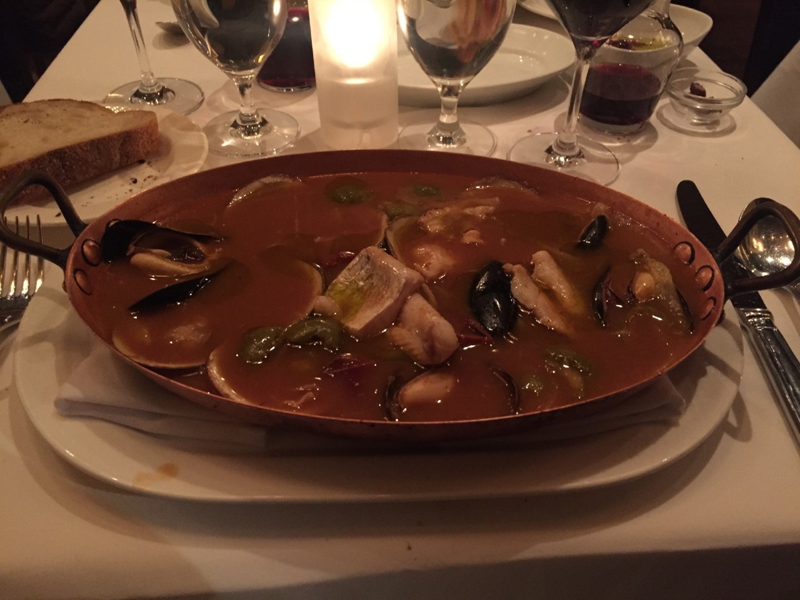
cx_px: 400
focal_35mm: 29
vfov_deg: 48.2
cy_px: 300
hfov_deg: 61.7
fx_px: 670
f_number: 2.2
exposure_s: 1/15
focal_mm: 4.15
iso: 500
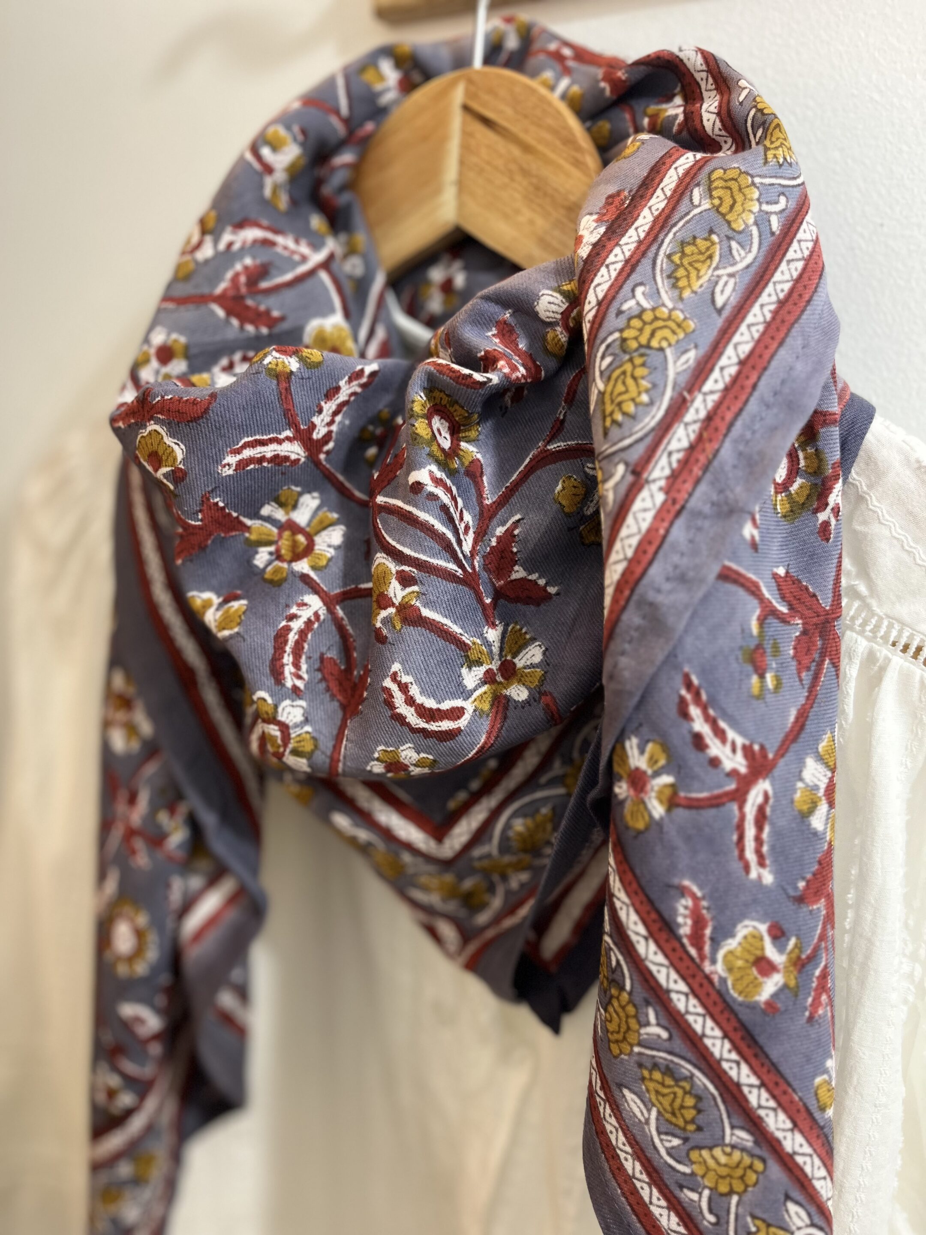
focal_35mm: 26
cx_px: 463
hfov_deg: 53.1
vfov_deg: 67.3
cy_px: 618
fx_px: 927
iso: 125
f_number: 1.6
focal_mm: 5.1
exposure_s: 1/50
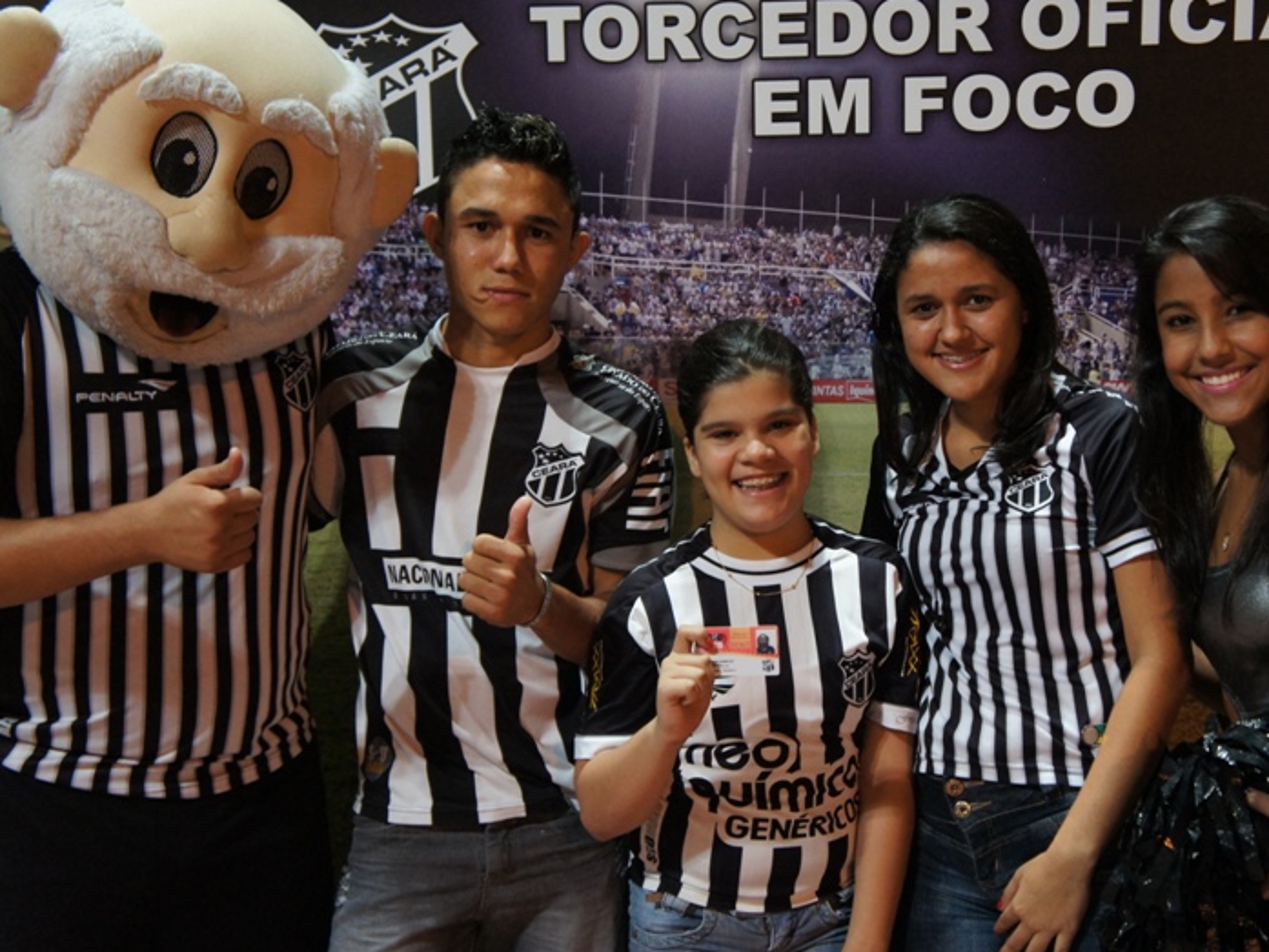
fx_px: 2000
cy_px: 471
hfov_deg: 35.2
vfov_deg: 26.8
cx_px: 712
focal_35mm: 55
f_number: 4.5
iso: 1600
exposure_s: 1/30
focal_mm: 33
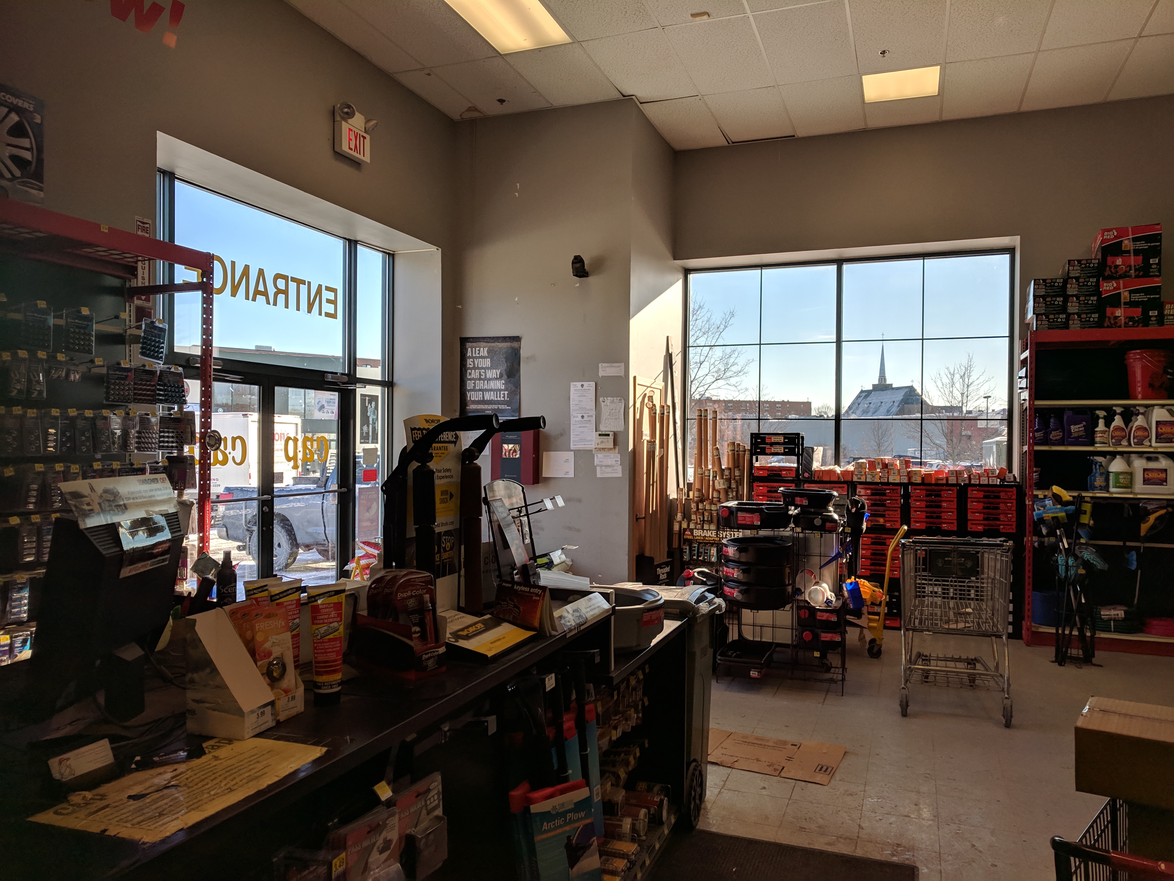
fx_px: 882
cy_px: 440
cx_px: 587
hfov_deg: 67.3
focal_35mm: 26
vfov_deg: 53.1
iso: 50
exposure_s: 1/674
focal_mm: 4.67
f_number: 2
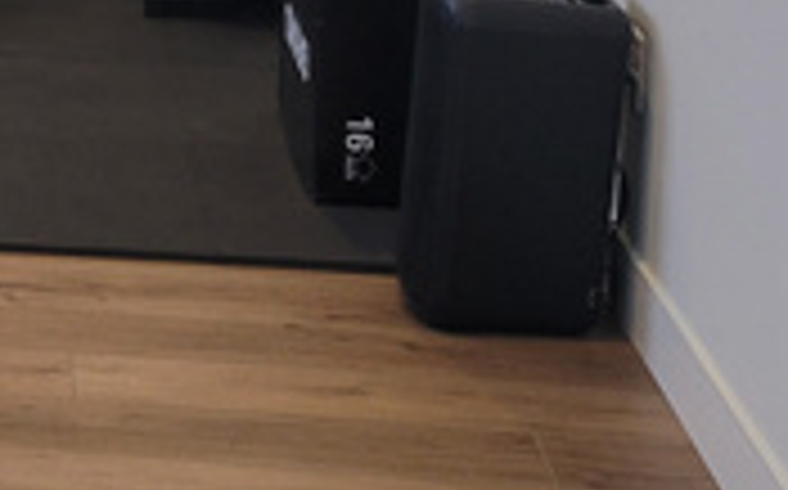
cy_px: -288
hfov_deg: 15.6
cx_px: -468
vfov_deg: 10.4
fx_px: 2596
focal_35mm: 121
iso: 160
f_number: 1.8
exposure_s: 1/120
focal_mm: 5.4
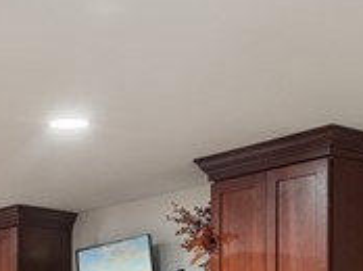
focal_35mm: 96
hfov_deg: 19.9
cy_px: 379
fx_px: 1005
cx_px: 5
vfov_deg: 14.5
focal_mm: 16
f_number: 8
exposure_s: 1.6
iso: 400
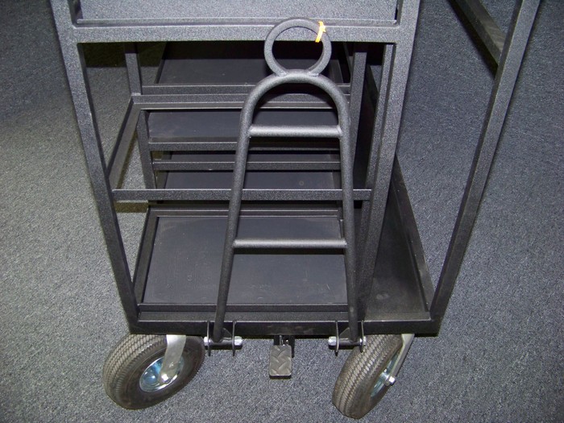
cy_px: 212
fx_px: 587
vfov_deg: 39.7
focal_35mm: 36
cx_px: 282
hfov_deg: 51.4
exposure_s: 1/30
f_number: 2.8
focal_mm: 5.85
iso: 200
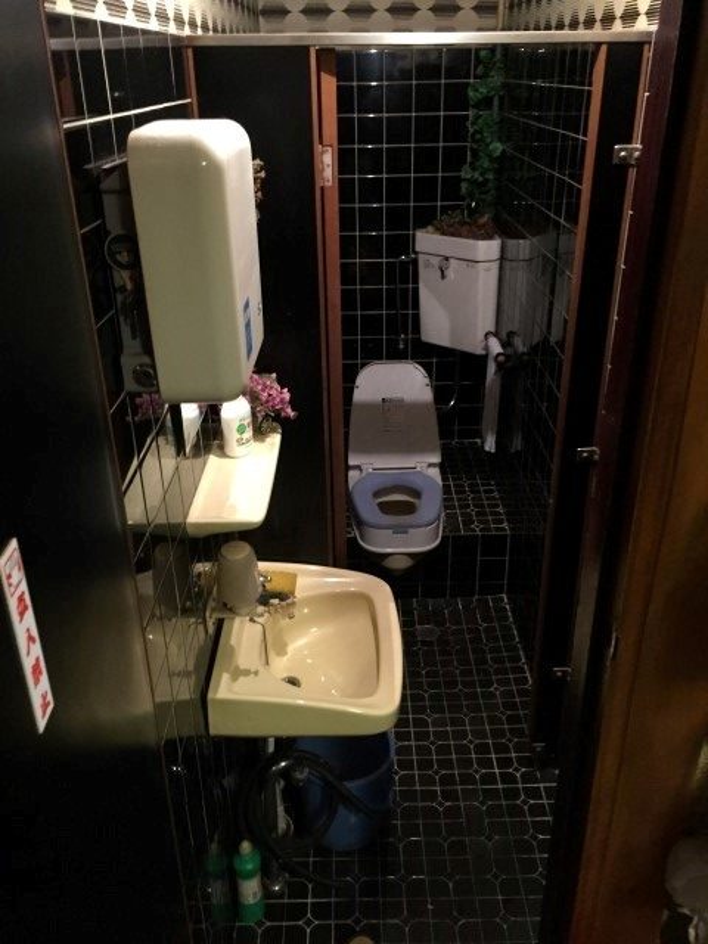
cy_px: 472
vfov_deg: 61.7
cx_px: 354
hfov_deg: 48.2
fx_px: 791
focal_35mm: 29
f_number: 2.2
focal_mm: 4.15
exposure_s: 1/15
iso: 250
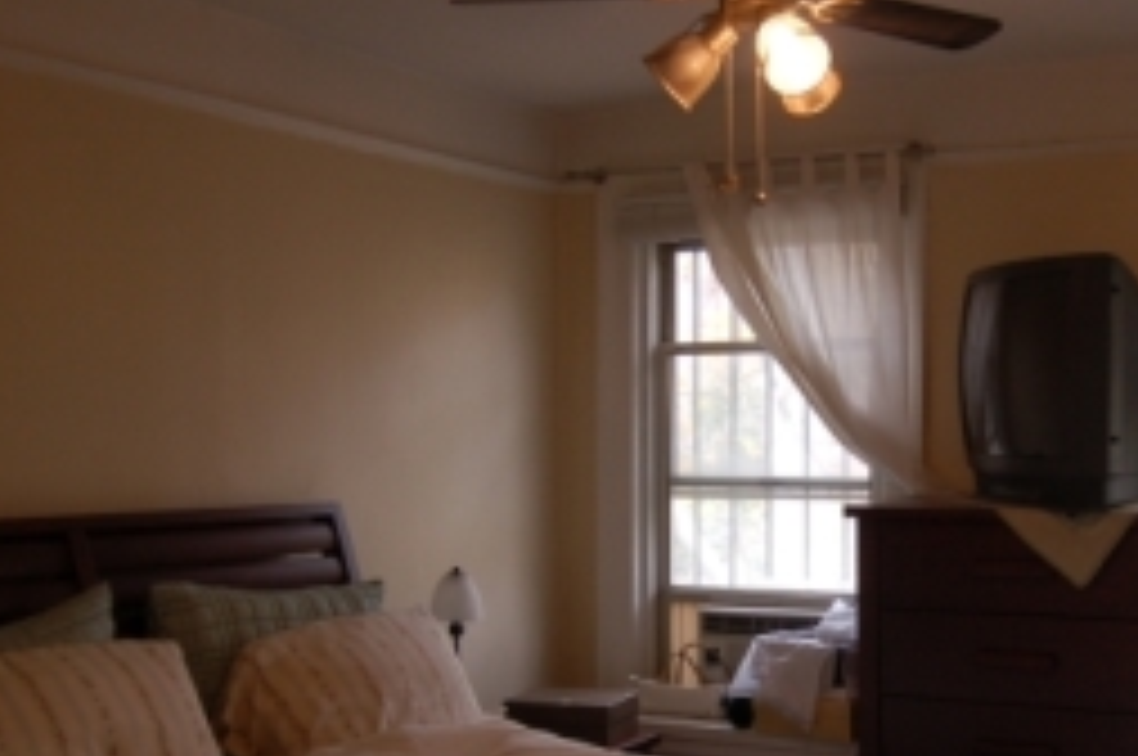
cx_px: 825
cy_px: 531
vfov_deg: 27.7
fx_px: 1515
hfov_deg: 40.2
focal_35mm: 48
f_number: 3.5
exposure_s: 1/50
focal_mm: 18
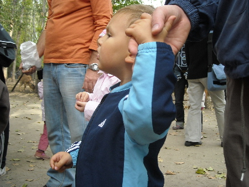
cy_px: 94
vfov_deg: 32.8
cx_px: 124
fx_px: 316
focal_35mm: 44
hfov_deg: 43.0
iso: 175
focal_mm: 7.1
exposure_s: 1/250
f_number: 3.1
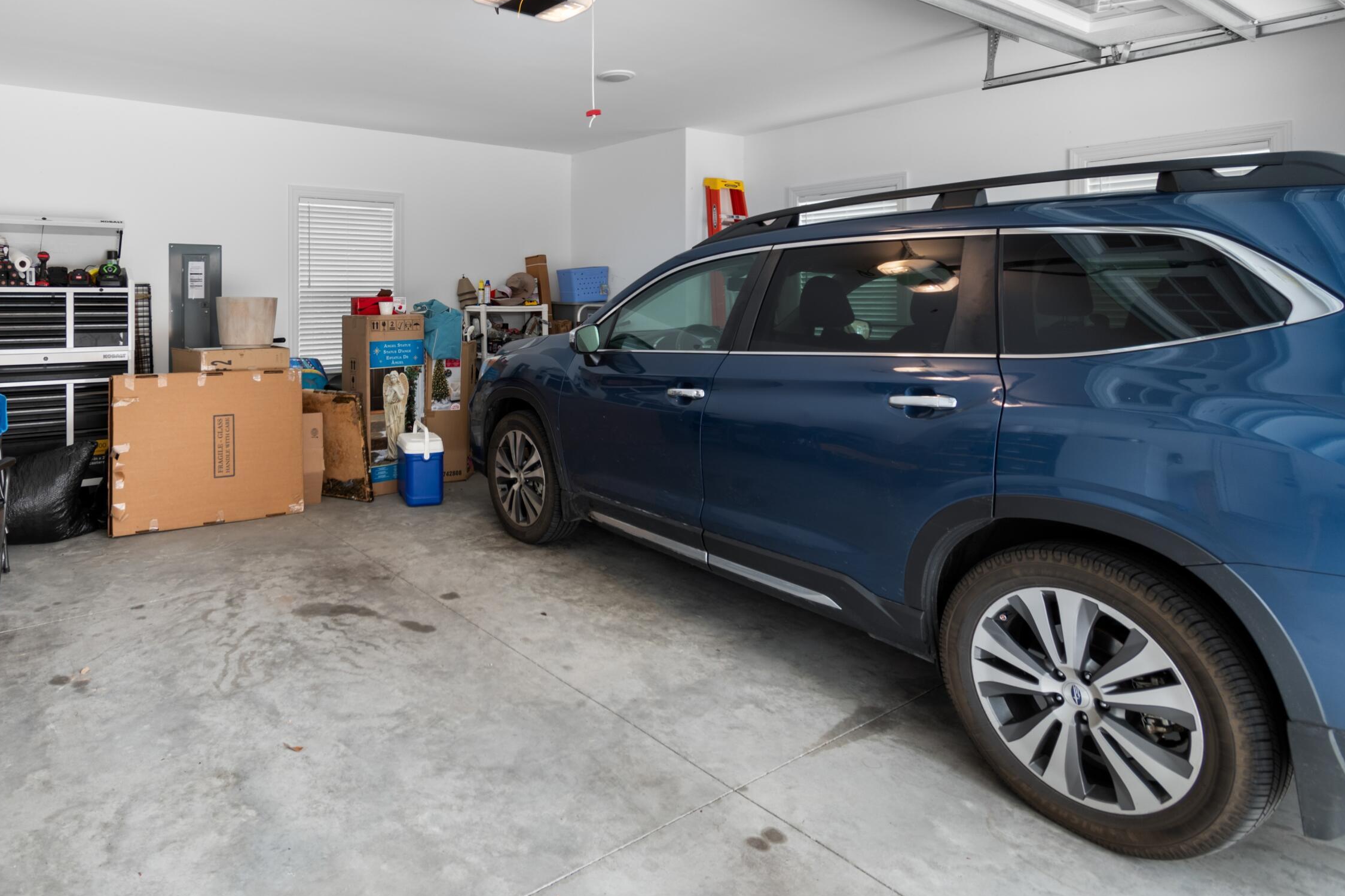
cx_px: 500
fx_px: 747
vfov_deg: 60.7
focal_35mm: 20
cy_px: 311
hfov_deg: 82.3
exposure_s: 1/10
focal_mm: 10
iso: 100
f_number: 4.5
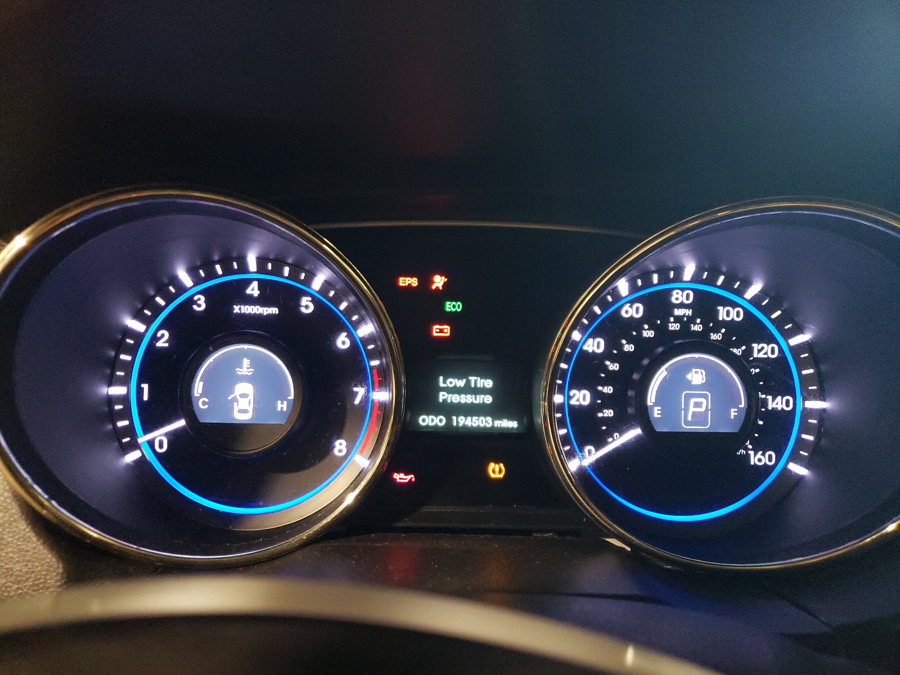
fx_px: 676
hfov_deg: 67.3
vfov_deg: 53.1
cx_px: 450
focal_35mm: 26
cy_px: 338
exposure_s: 1/24
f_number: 1.5
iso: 466
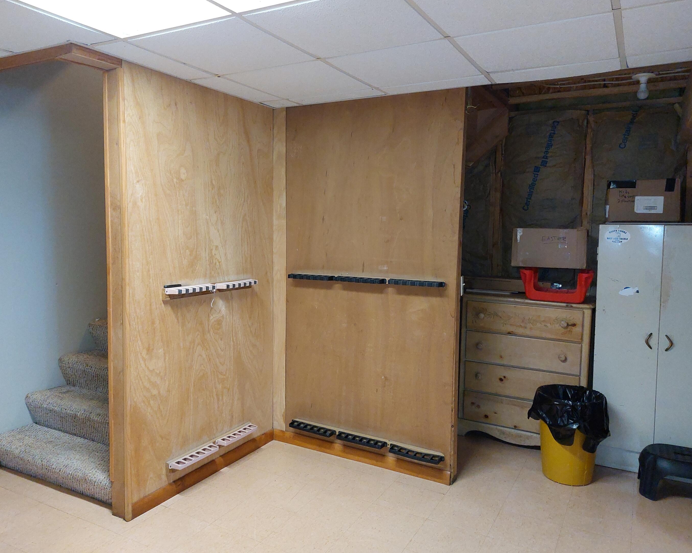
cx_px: 326
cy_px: 272
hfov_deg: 66.0
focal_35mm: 26
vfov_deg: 54.9
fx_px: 532
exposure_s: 1/60
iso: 500
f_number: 1.8
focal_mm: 5.23
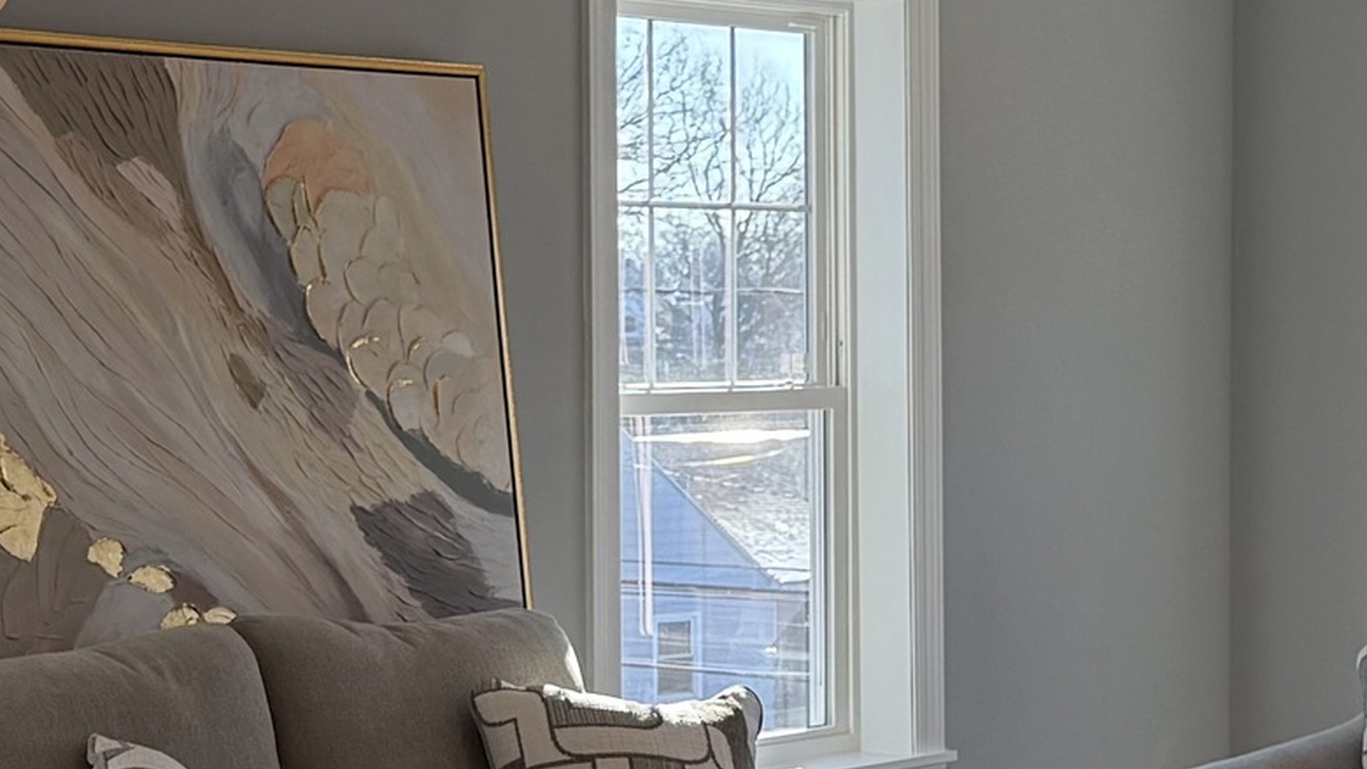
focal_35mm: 103
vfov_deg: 11.7
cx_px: 706
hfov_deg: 20.7
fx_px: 3734
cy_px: 650
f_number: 1.78
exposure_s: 1/671
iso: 100
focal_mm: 6.76
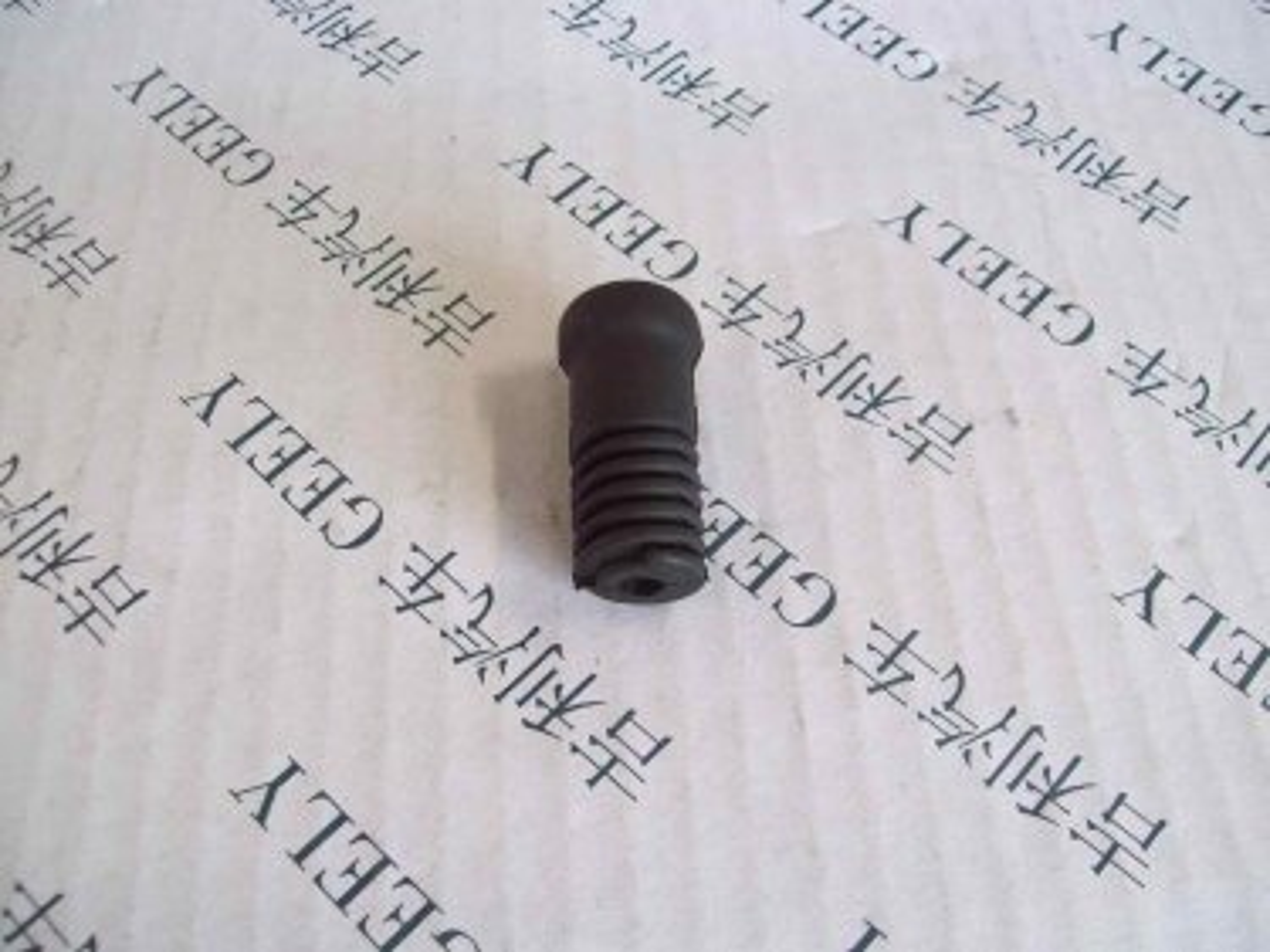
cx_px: 635
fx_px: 1320
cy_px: 476
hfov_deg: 51.4
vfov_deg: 39.6
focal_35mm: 36
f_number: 2.7
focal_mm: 6
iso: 80
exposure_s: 1/101
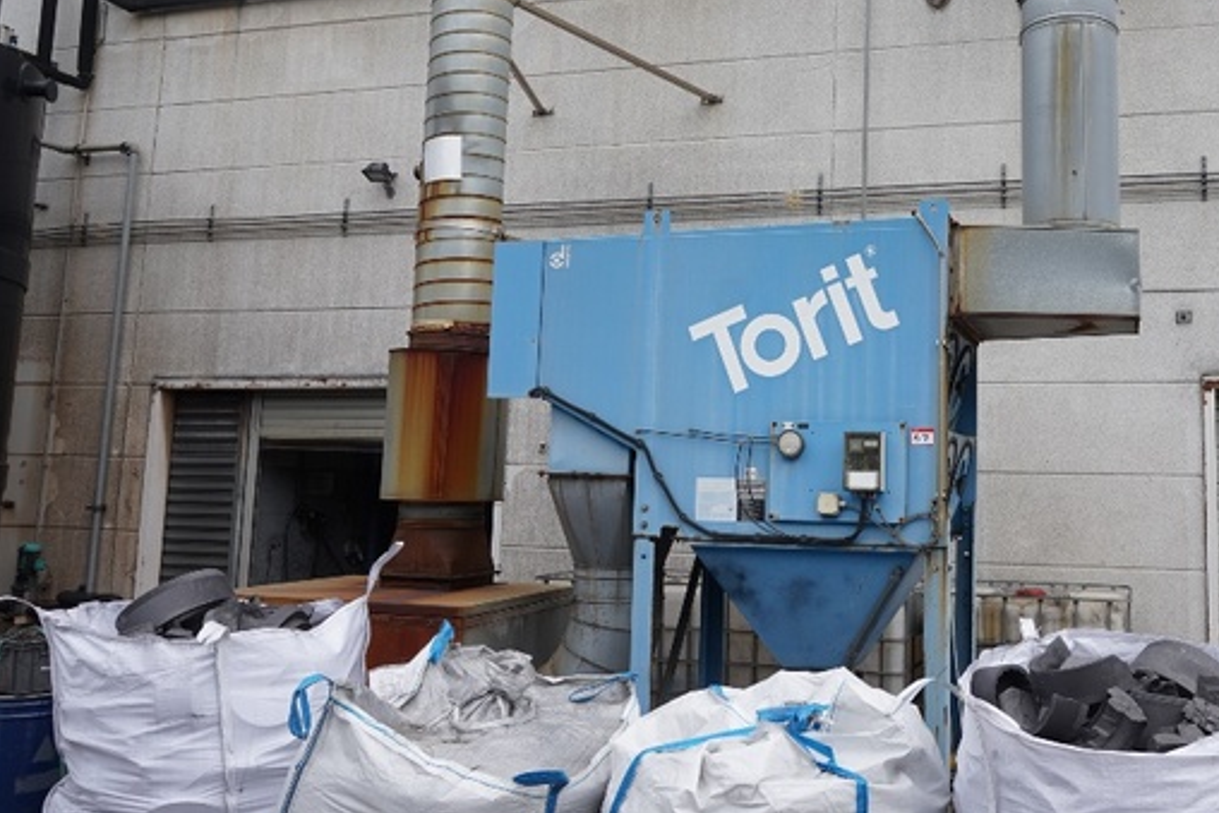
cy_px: 345
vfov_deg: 38.8
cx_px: 842
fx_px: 1152
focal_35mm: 34
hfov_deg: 54.3
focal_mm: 16
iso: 100
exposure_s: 1/160
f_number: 8
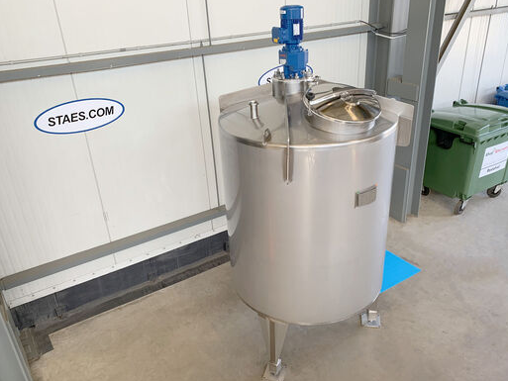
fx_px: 396
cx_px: 263
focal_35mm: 27
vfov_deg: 51.4
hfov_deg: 65.3
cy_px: 194
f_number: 1.8
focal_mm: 4.25
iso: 50
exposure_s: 1/121
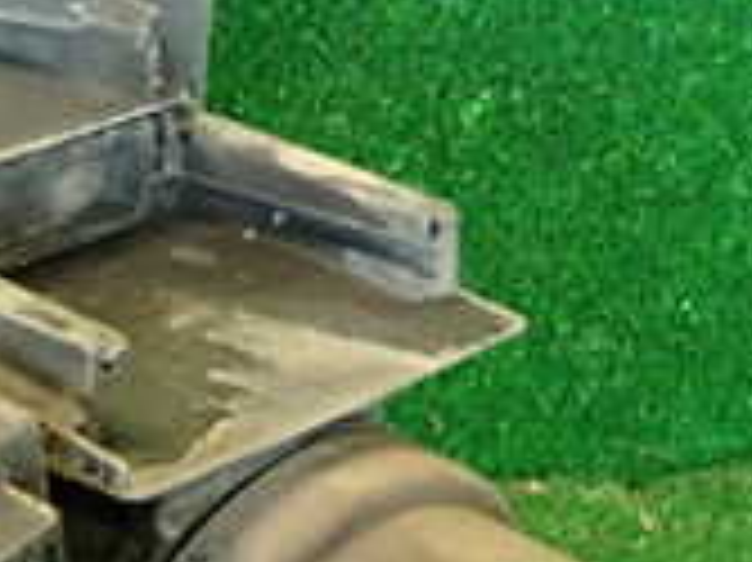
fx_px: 2345
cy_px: 643
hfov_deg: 16.2
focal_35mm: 108
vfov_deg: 13.4
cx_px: -459
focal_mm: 5.4
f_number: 2.3
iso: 320
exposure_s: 1/30
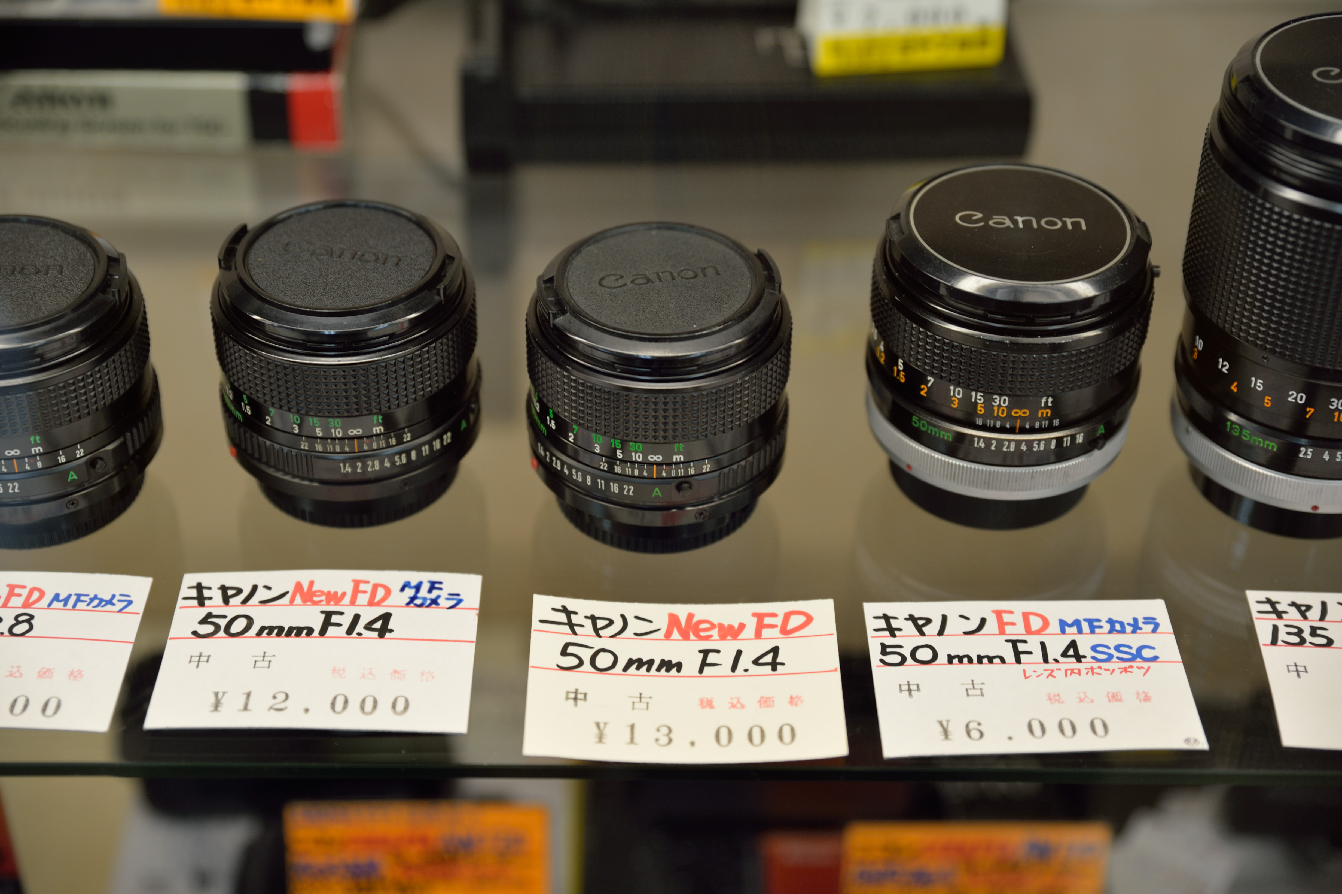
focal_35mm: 70
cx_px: 671
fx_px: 2608
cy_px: 447
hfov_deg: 28.9
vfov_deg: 19.4
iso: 400
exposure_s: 1/160
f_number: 4
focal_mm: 70
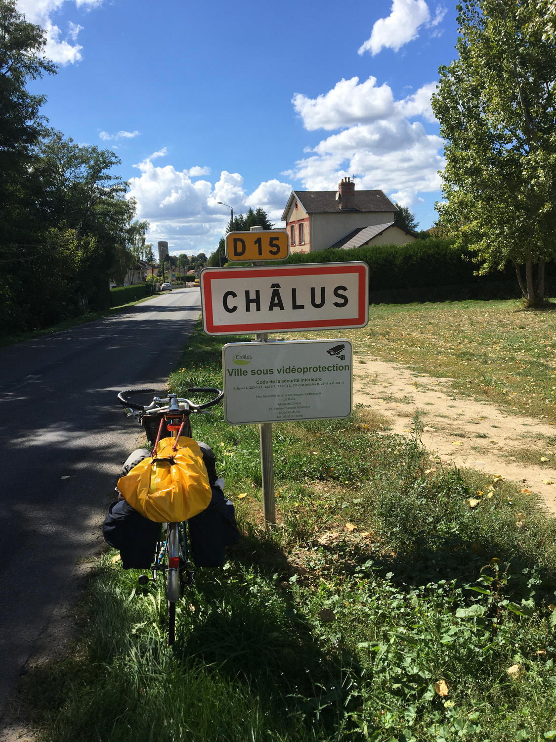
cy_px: 371
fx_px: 621
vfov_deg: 61.7
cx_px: 278
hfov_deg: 48.2
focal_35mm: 29
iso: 25
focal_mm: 4.15
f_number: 2.2
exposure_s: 1/1832
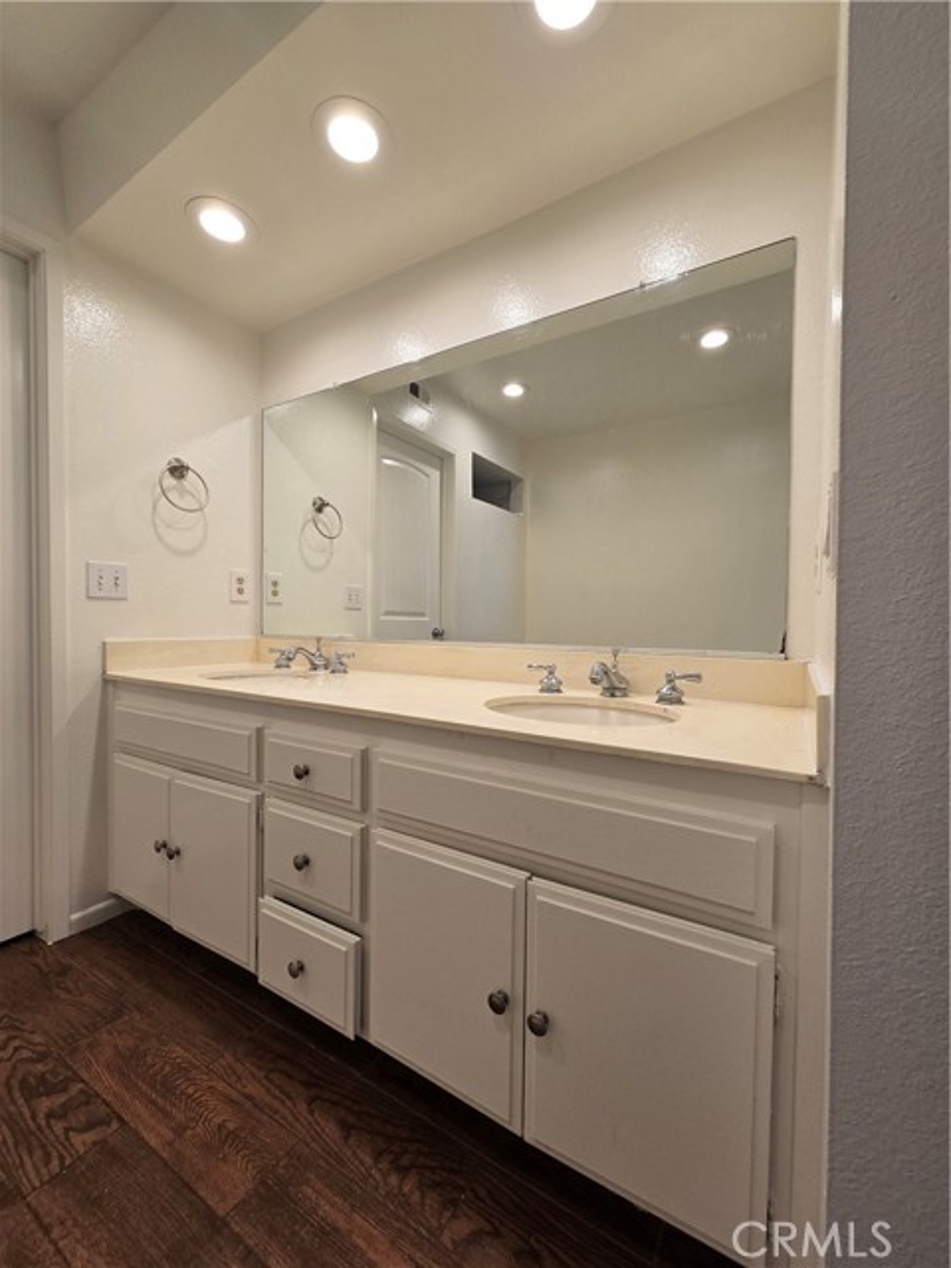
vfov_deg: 106.2
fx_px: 476
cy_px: 634
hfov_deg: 89.9
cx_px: 476
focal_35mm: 13
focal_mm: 2.2
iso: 50
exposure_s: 1/60
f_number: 2.2
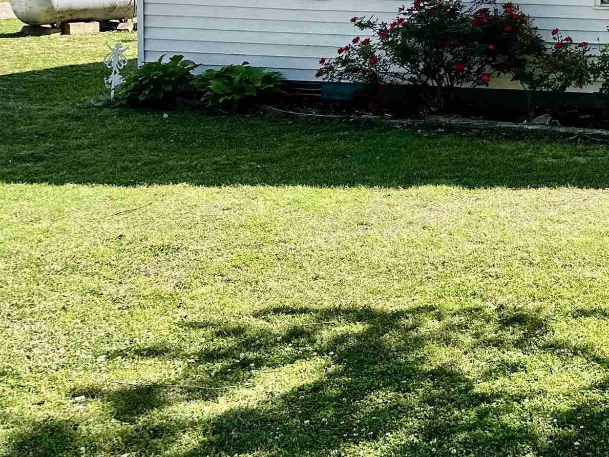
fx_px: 1091
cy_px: -23
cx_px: 730
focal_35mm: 62
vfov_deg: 22.5
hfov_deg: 27.5
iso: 80
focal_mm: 6.86
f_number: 1.78
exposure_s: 1/2591
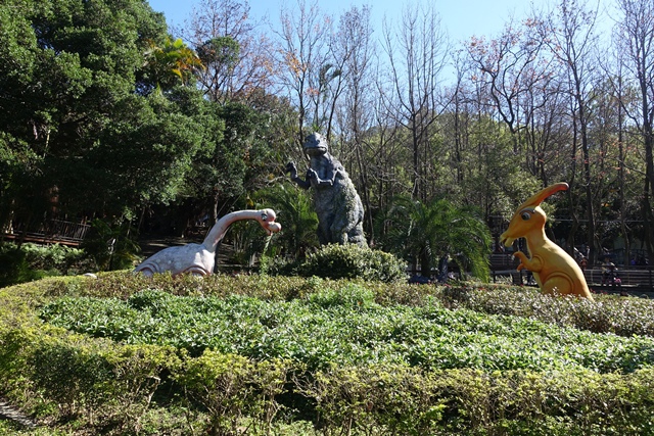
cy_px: 218
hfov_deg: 73.7
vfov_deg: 53.2
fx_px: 436
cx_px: 327
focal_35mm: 24
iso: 125
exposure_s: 1/400
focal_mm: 8.8
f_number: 4
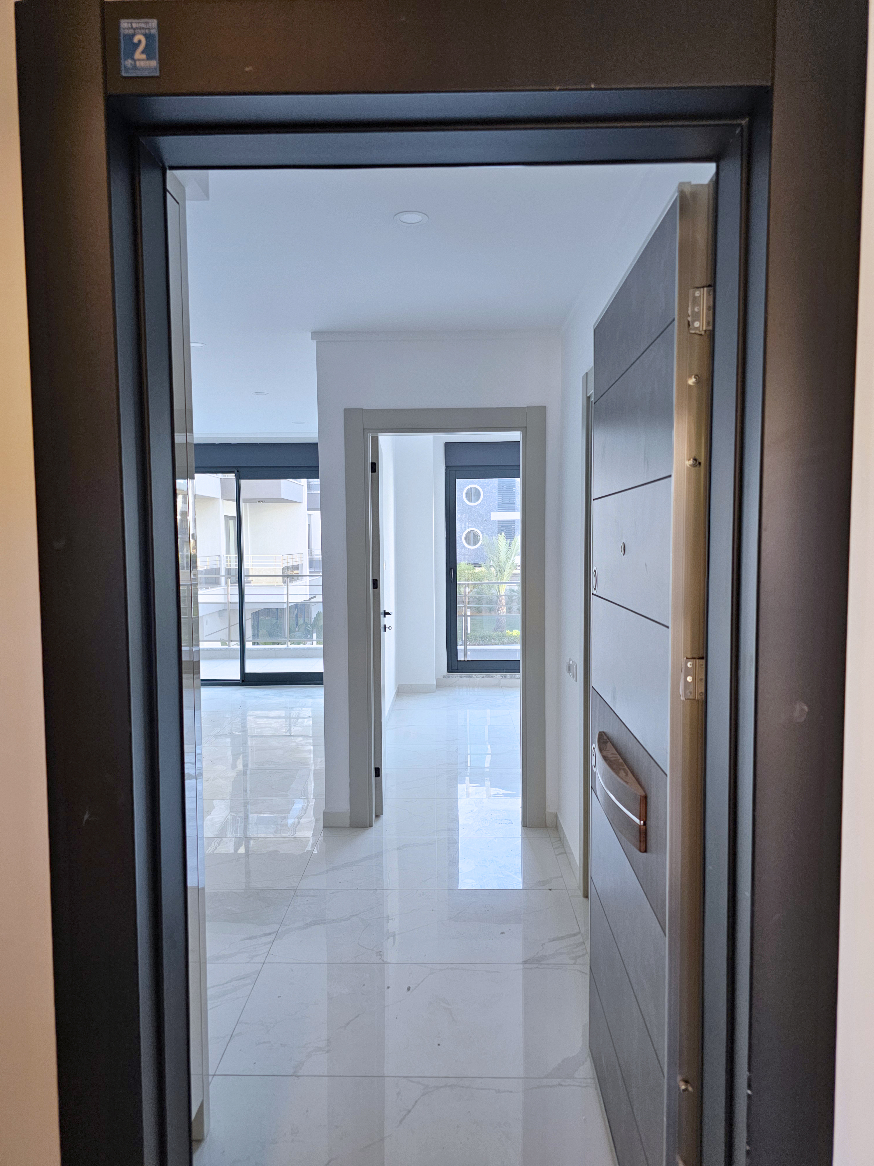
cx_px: 437
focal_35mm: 23
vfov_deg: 73.9
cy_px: 583
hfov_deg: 58.9
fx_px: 774
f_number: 1.7
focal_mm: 6.3
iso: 200
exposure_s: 1/142
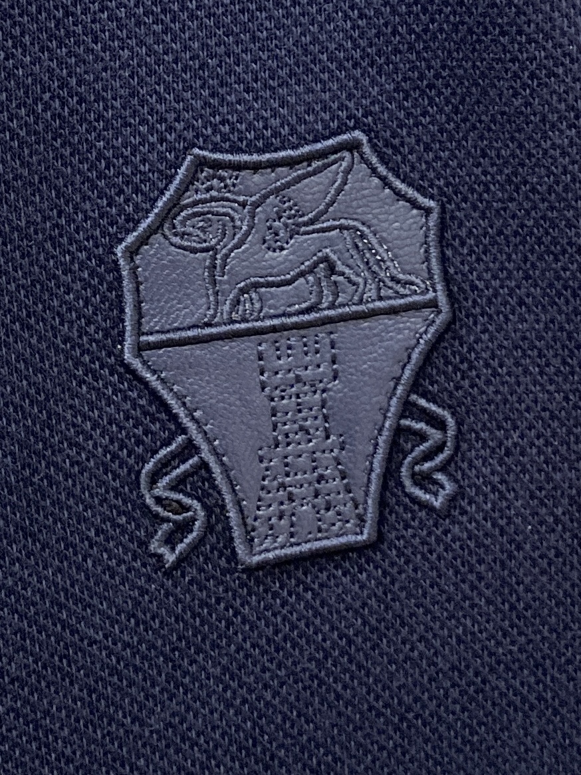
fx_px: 582
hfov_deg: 53.0
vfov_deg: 67.3
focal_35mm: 26
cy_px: 388
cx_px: 290
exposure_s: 1/99
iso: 125
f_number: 1.8
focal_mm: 4.25
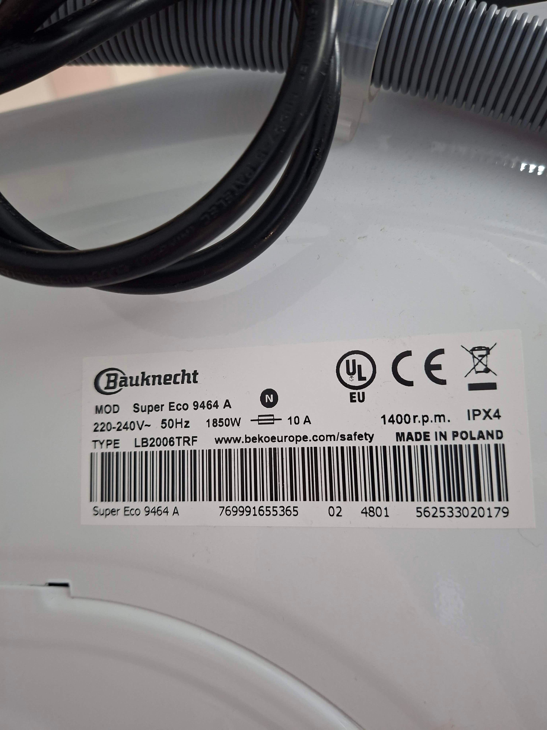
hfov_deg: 58.9
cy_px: 365
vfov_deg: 73.9
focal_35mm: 23
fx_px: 485
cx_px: 274
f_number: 1.8
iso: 400
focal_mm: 5.54
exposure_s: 1/33
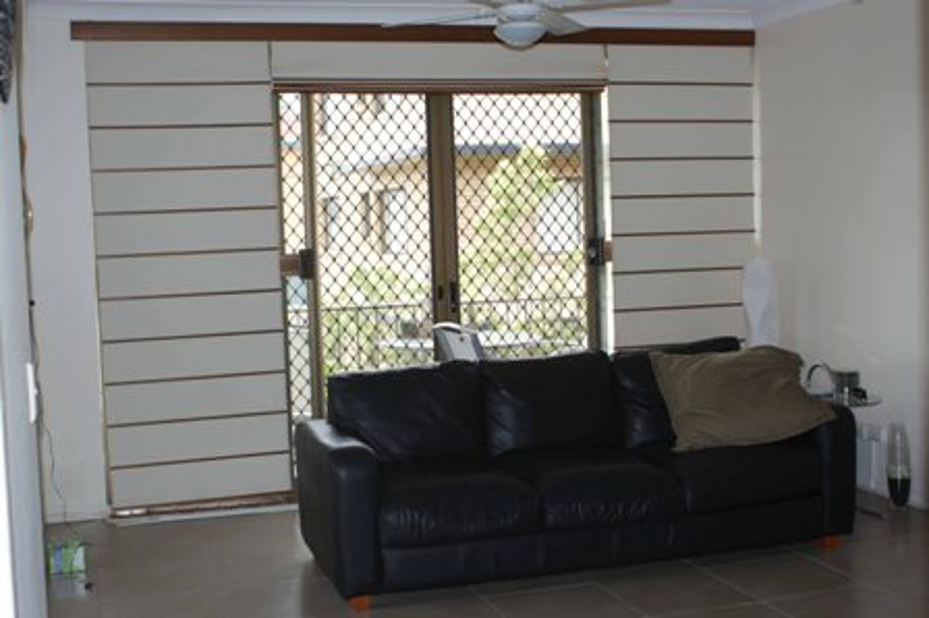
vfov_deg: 29.8
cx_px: 464
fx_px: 1160
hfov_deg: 43.6
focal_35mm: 45
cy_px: 309
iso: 160
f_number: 5.6
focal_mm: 30
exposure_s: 1/60
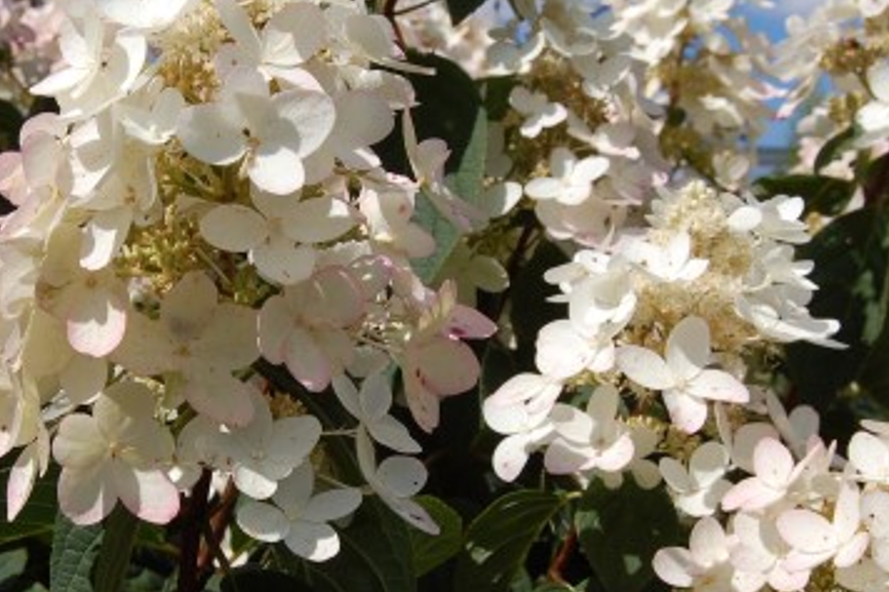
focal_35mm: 79
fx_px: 1950
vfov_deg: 17.3
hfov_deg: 25.5
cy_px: 297
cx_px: 292
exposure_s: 1/400
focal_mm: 26
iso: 200
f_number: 10
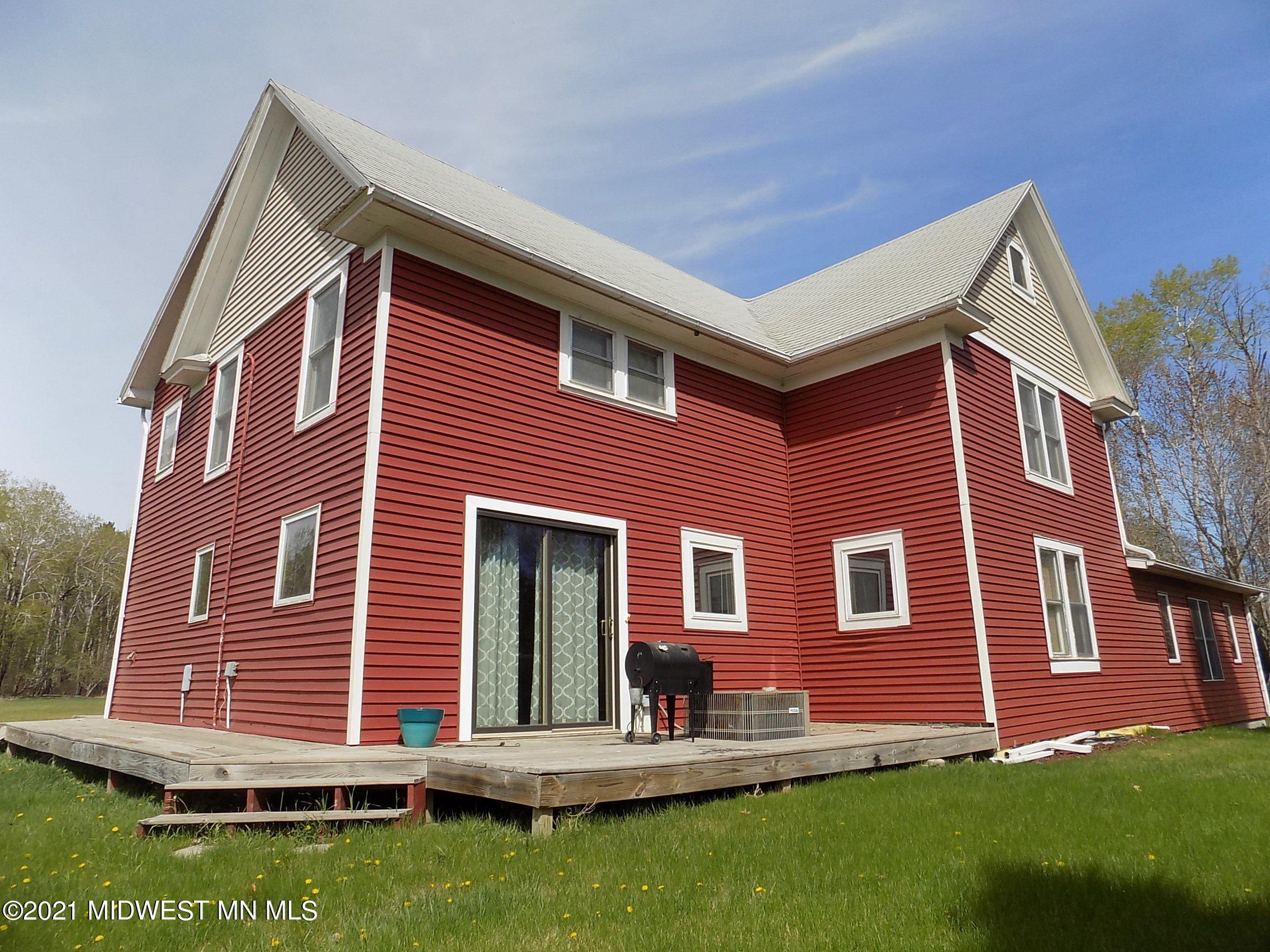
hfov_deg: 73.9
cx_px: 635
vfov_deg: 58.9
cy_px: 476
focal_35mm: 23
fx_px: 844
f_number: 3.1
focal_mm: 4
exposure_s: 1/1000
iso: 80
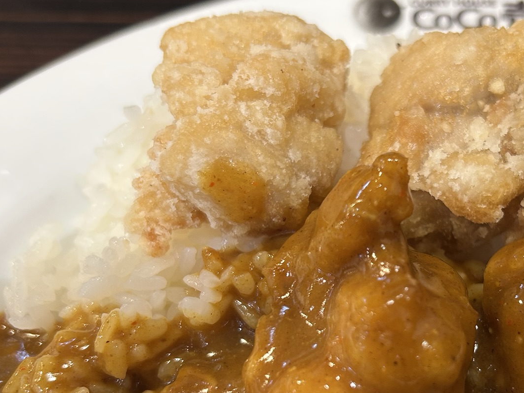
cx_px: 399
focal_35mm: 49
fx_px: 742
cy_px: 274
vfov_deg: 29.4
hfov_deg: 37.8
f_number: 1.5
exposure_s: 1/50
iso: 100
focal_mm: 5.7
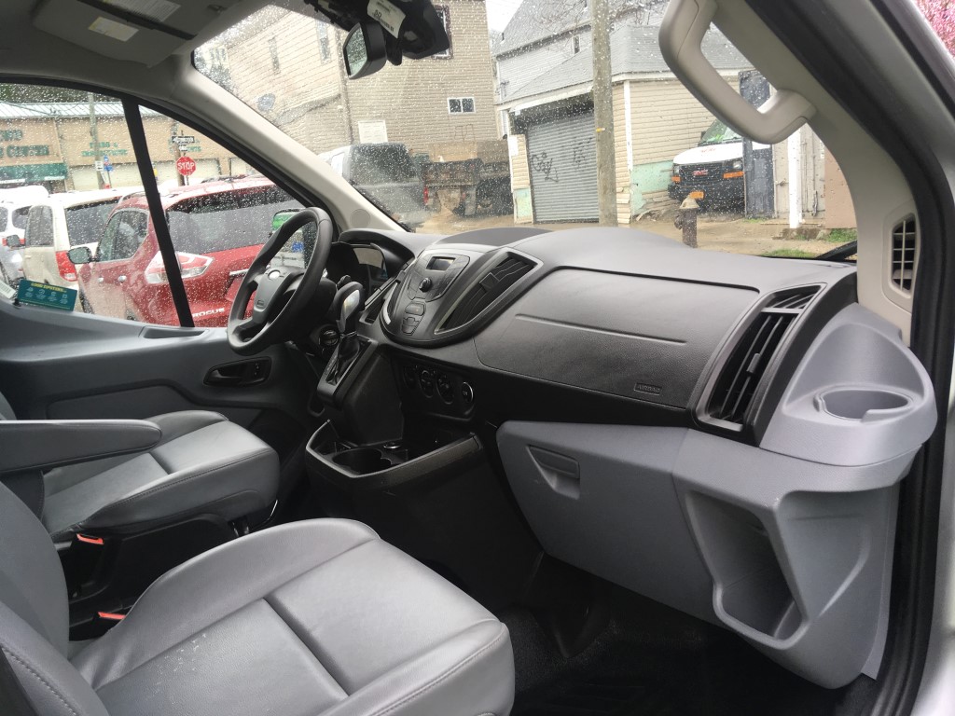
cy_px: 358
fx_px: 800
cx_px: 478
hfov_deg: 61.7
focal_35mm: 29
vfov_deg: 48.2
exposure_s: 1/60
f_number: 2.2
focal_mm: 4.15
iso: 25
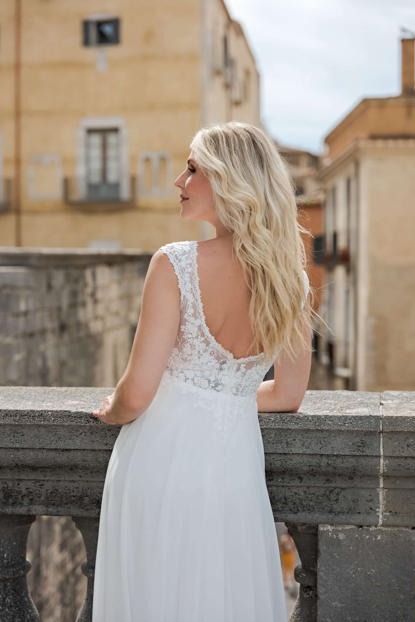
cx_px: 208
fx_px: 1089
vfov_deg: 31.9
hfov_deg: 21.6
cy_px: 311
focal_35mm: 63
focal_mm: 63
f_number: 3.2
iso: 100
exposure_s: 1/800
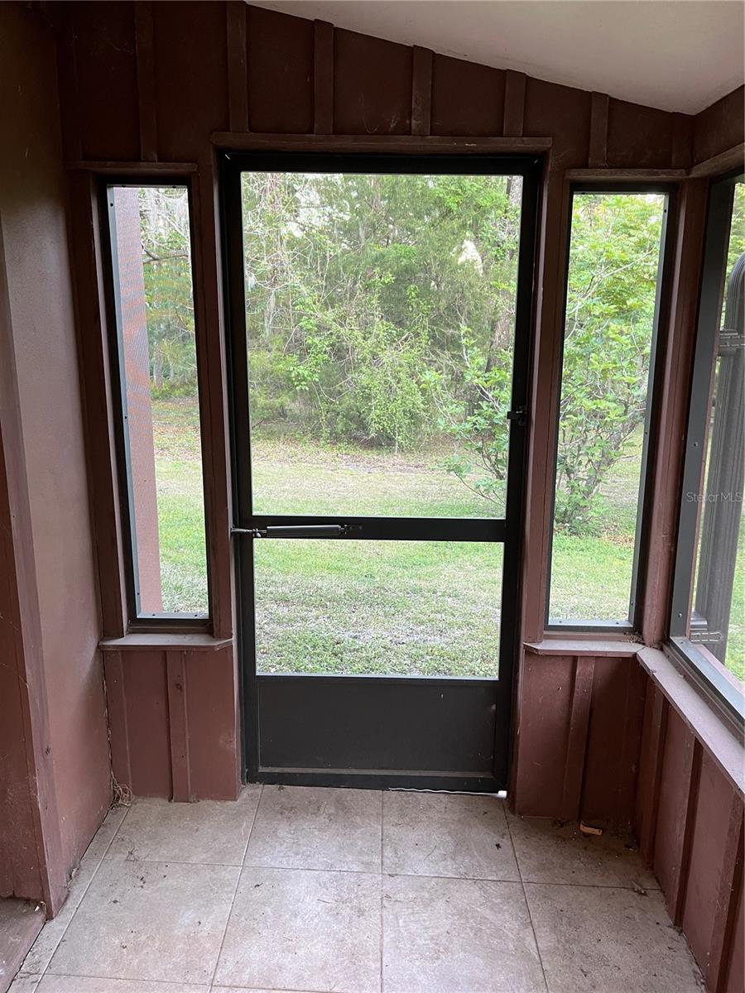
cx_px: 372
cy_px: 496
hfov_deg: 53.1
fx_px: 746
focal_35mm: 26
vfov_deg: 67.3
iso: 160
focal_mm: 5.1
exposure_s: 1/60
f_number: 1.6
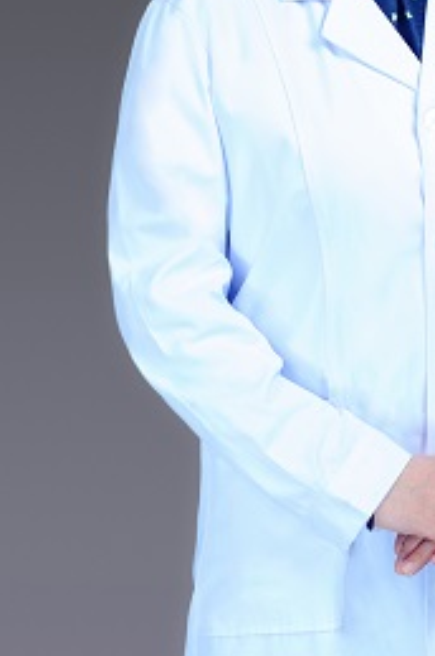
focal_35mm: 87
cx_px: 369
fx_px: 1581
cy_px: 132
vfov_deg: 23.1
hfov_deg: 15.5
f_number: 9
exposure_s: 1/160
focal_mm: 50
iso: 200
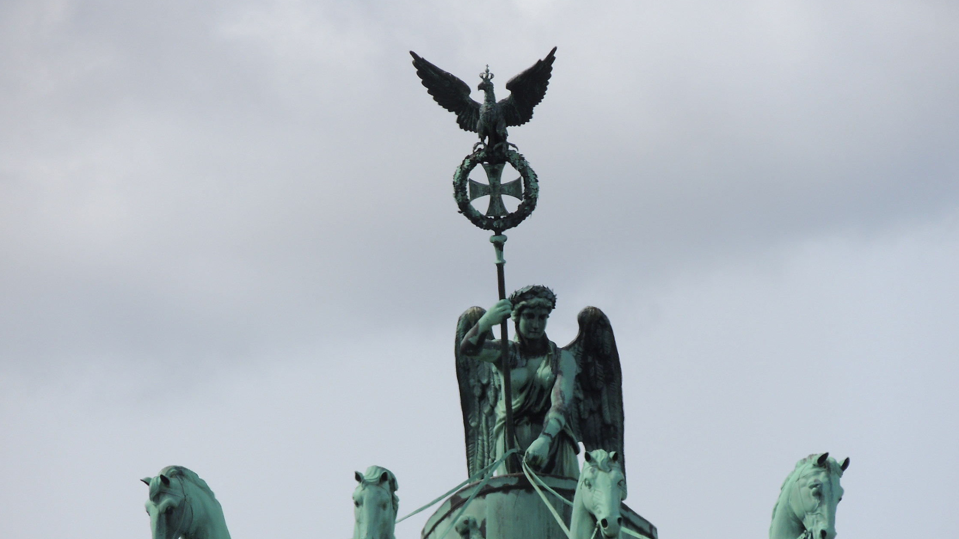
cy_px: 381
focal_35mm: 645
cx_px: 481
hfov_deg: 3.3
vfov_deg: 1.9
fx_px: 16400
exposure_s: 1/800
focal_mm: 98.1
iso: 100
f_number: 4.9
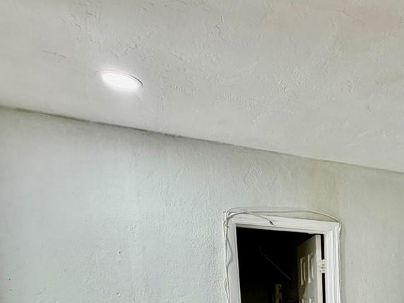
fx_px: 455
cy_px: 394
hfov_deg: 42.4
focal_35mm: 39
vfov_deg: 29.6
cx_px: 389
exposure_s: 1/60
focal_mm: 2.22
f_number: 2.2
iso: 250
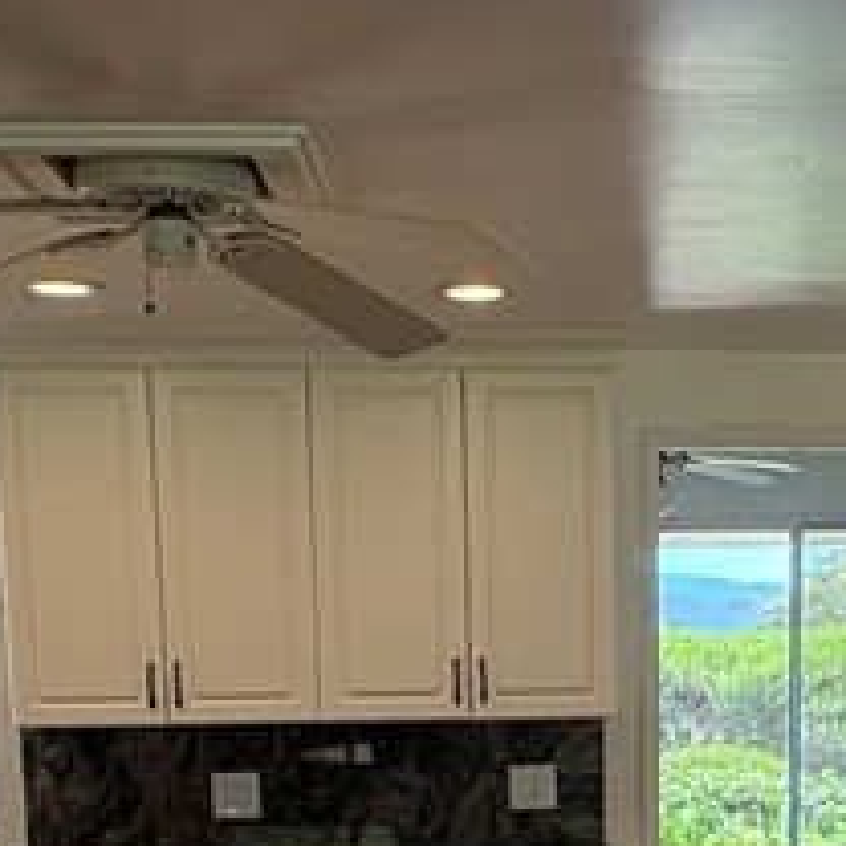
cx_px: 561
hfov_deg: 28.0
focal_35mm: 61
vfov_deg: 26.2
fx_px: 1687
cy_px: 903
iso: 80
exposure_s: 1/127
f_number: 2.2
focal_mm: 2.22
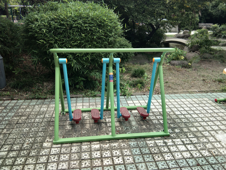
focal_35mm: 31
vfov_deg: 45.4
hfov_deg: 58.4
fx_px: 202
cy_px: 85
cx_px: 113
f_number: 2.2
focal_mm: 3.69
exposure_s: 1/297
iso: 50
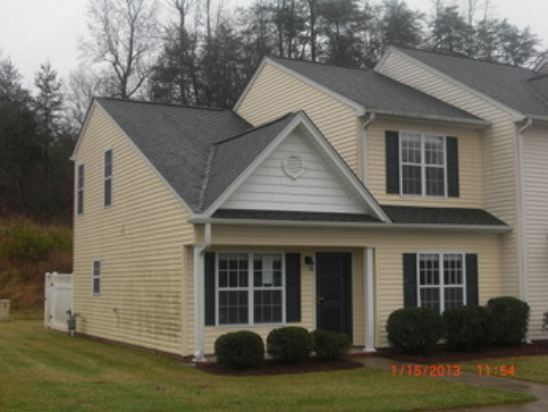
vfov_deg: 28.1
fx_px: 824
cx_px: 274
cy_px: 206
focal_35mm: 52
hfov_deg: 36.8
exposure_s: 1/60
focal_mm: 9.1
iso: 50
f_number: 3.4
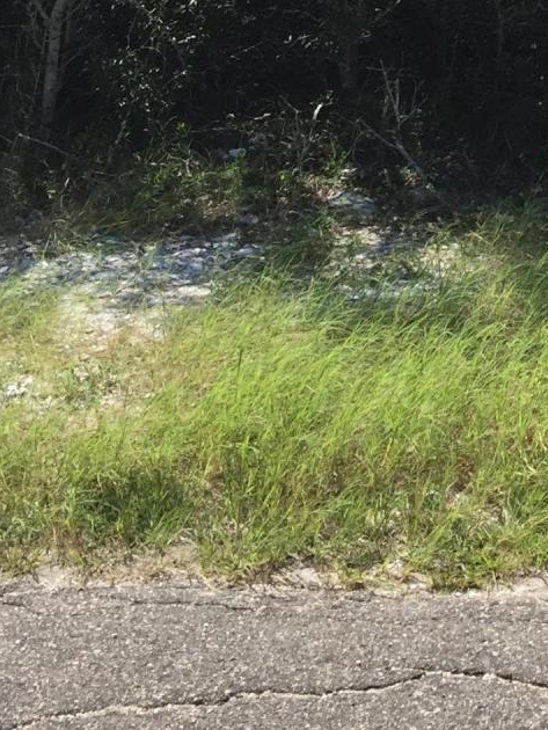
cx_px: 697
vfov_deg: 19.1
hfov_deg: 15.4
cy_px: -306
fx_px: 1941
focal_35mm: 92
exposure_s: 1/1582
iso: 32
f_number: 2.2
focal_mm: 4.15
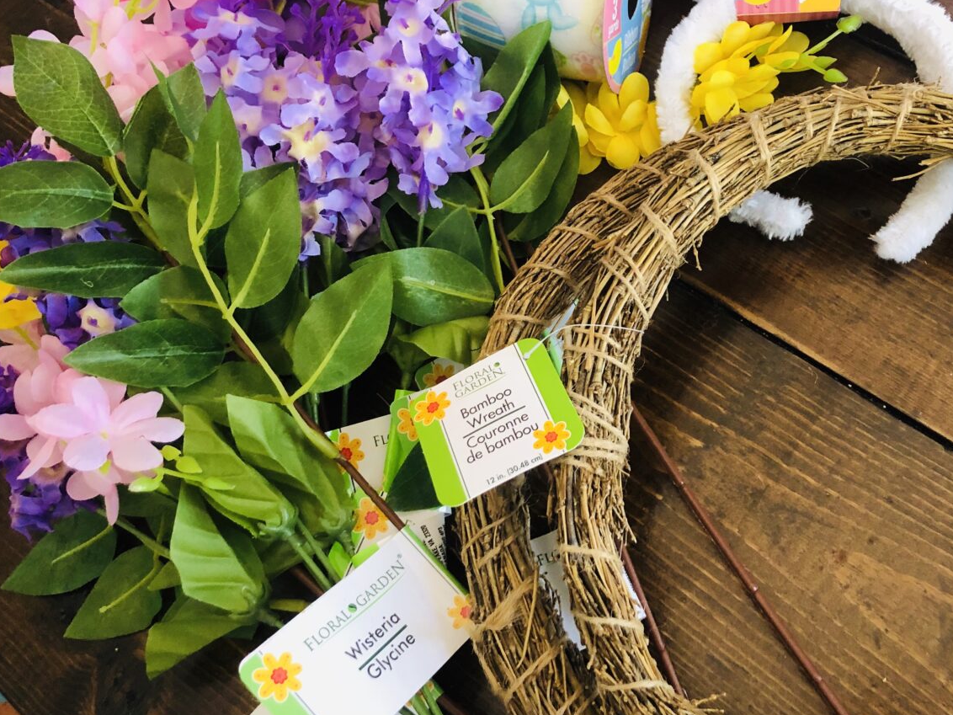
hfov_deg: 48.3
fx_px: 1046
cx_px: 626
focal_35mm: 38
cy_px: 266
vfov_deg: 37.5
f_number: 1.8
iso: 100
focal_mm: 3.99
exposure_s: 1/12
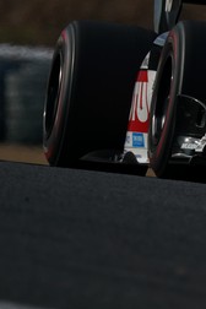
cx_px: 353
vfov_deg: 1.2
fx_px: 14694
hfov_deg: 0.8
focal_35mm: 1712
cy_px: 39
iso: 200
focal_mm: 600
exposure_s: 1/800
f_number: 9
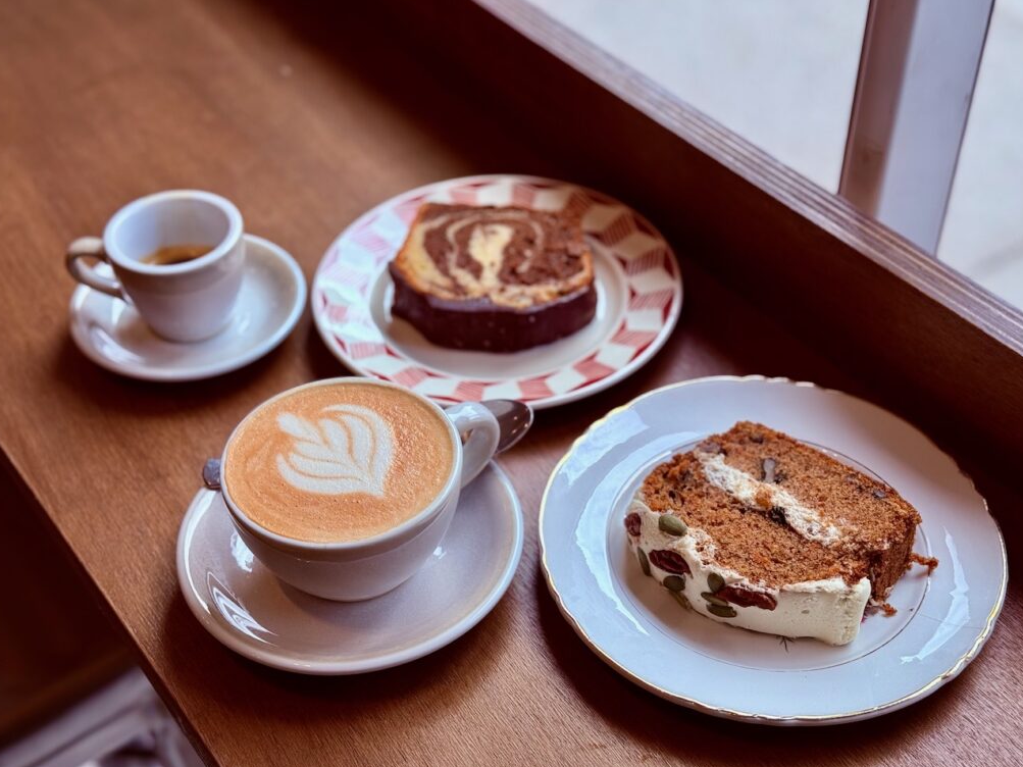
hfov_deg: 38.9
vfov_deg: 29.7
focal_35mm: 49
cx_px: 514
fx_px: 1448
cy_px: 389
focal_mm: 6.76
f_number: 1.78
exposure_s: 1/513
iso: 64
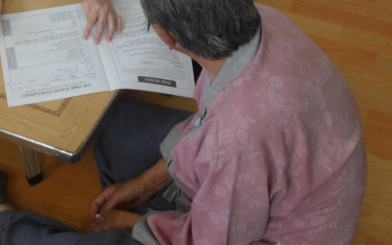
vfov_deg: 18.6
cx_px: 109
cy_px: -8
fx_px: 727
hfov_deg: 29.8
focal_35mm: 68
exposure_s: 1/45
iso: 120
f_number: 2.8
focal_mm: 6.2
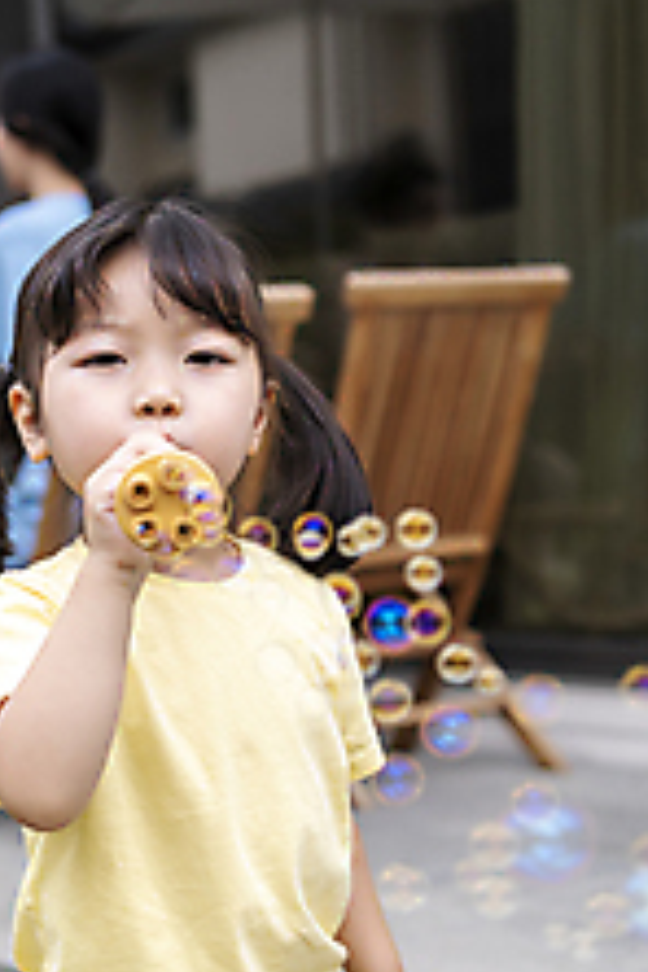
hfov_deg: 16.4
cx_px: 147
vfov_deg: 24.4
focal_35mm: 83
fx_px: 2241
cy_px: 569
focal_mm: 46
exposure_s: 1/1000
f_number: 2.8
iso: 160
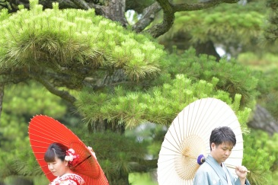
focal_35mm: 230
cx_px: 225
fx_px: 1775
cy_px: 177
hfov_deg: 8.9
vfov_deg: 6.0
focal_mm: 105
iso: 64
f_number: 1.4
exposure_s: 1/640
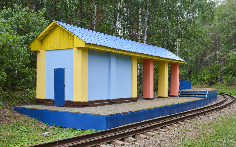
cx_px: 119
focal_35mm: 40
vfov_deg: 32.0
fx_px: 257
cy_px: 77
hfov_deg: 49.3
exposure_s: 1/100
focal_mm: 26
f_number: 7.1
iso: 250
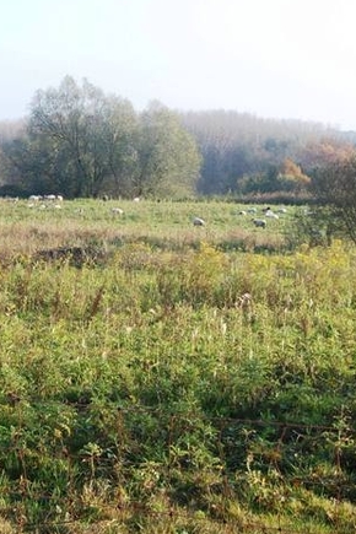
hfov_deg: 15.3
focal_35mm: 89
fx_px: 1320
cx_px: 77
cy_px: 263
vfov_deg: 22.9
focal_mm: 11
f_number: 4.1
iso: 80
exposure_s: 1/160
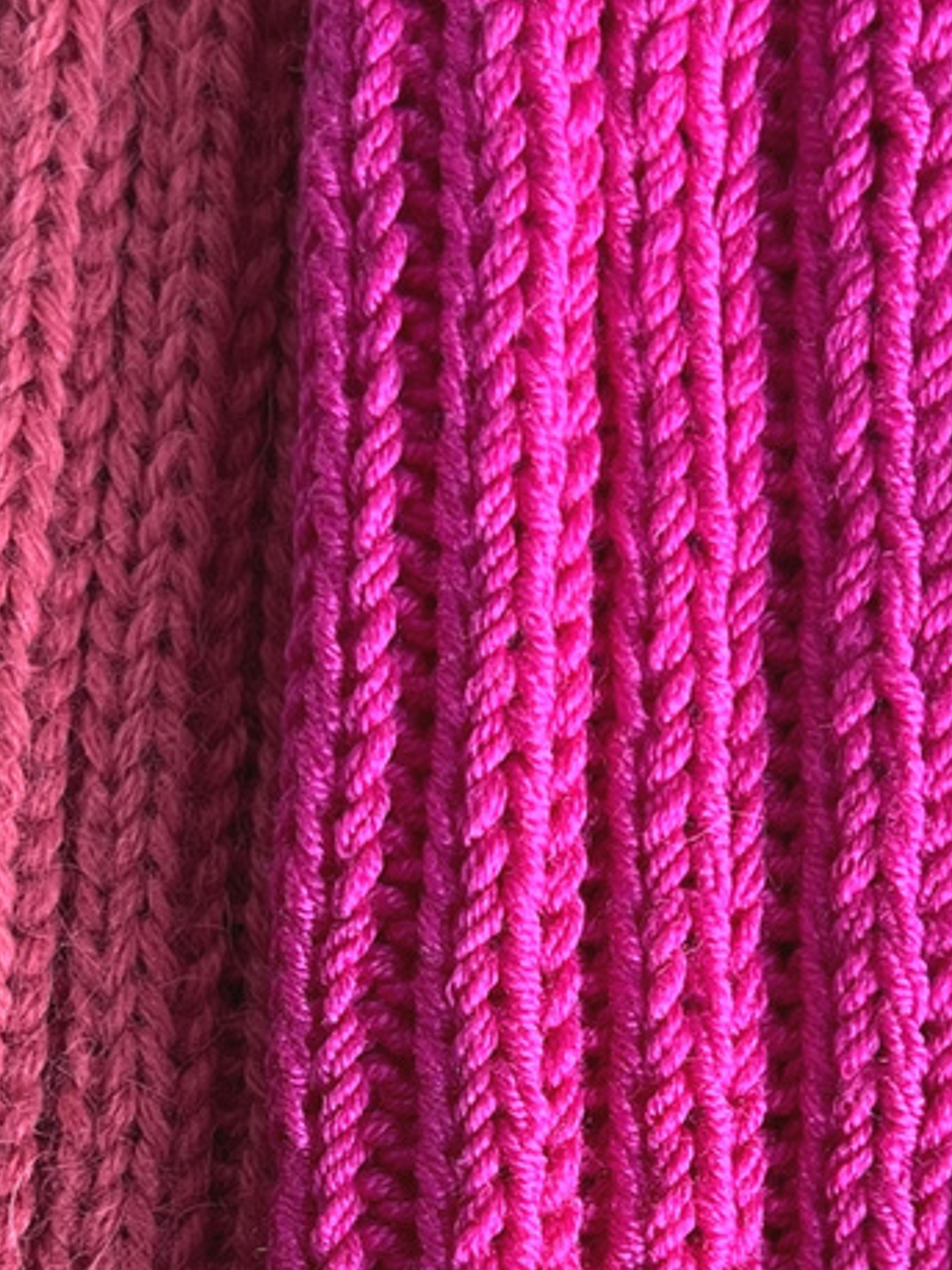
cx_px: 434
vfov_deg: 27.3
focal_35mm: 68
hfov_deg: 21.6
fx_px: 2495
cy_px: 1190
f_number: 1.5
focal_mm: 5.7
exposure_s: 1/64
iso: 125
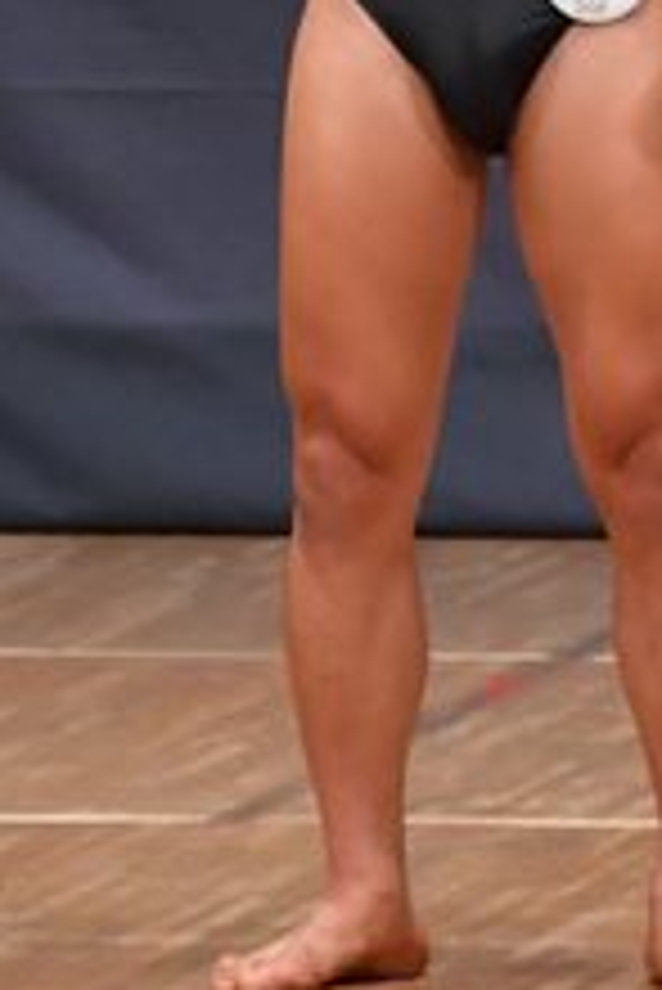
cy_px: 72
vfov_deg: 2.2
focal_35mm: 949
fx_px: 26133
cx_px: 574
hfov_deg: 1.5
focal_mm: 180
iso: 6400
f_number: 5.6
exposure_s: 1/400
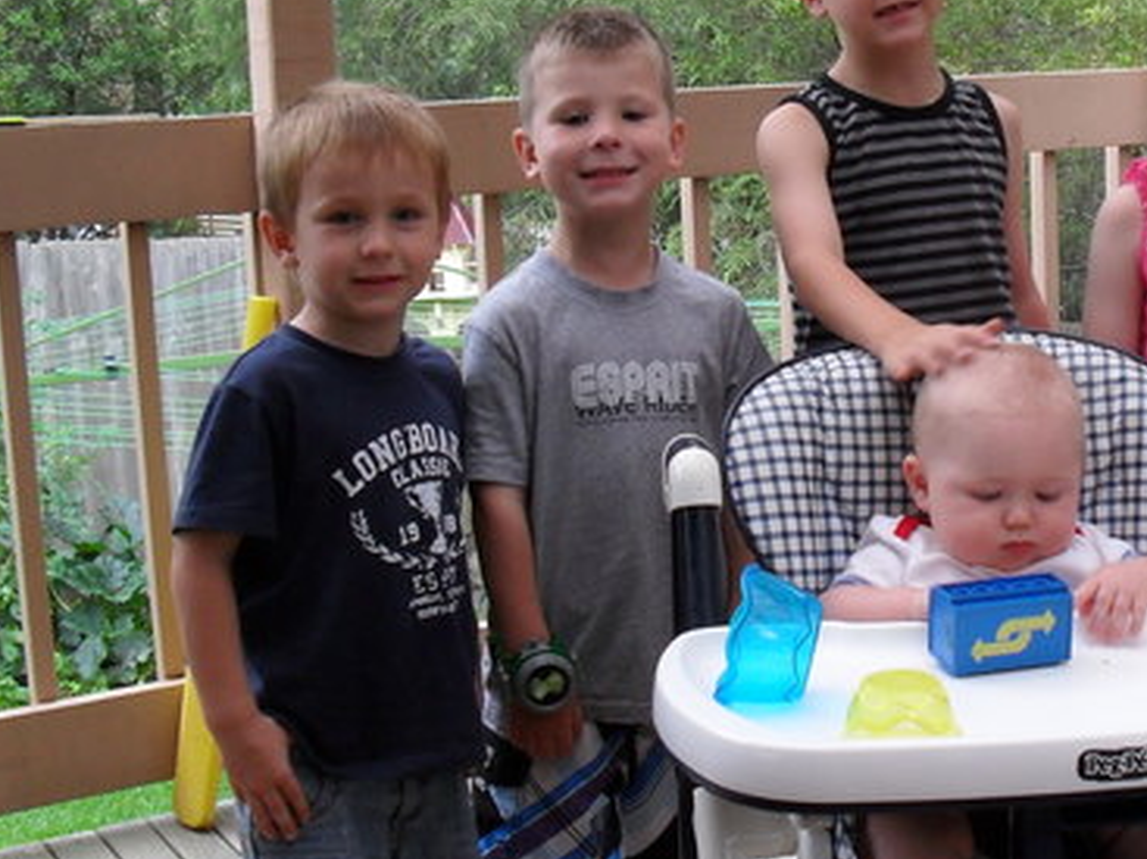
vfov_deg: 24.0
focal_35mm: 61
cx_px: 972
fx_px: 2021
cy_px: 381
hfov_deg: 30.6
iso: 200
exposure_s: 1/20
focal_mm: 6.3
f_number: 3.2
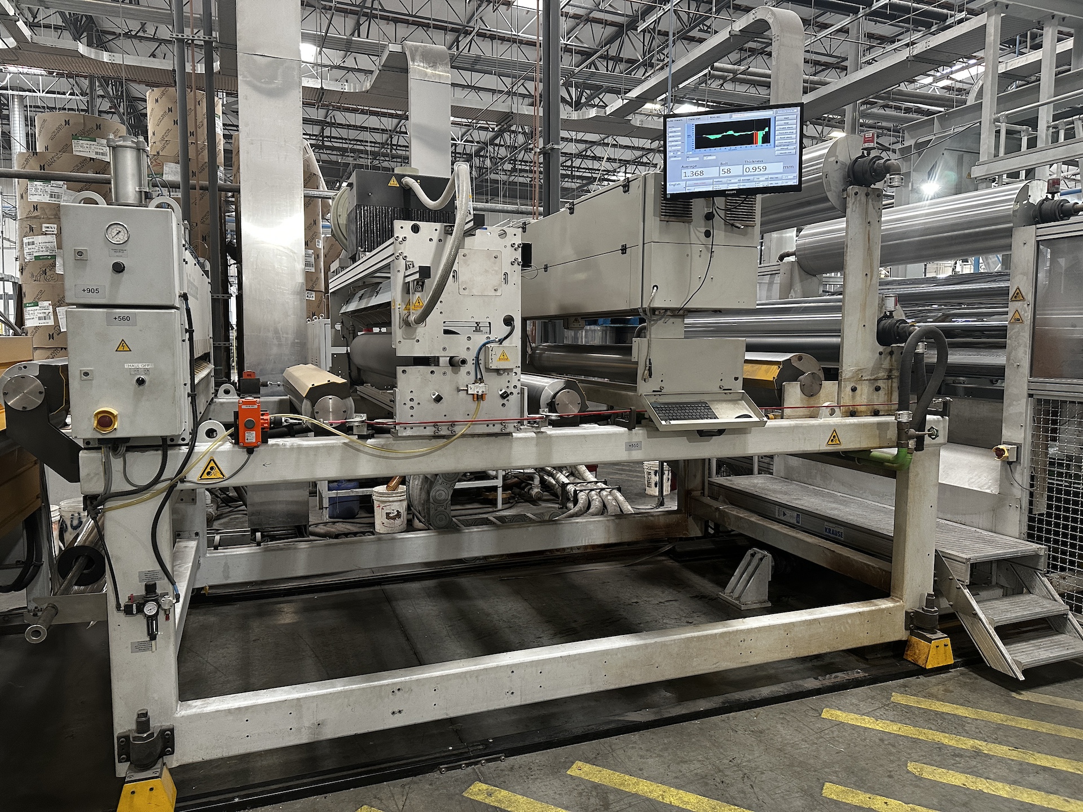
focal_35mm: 24
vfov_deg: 56.8
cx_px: 542
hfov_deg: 71.6
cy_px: 406
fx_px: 751
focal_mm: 6.86
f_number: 1.78
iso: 320
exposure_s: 1/60
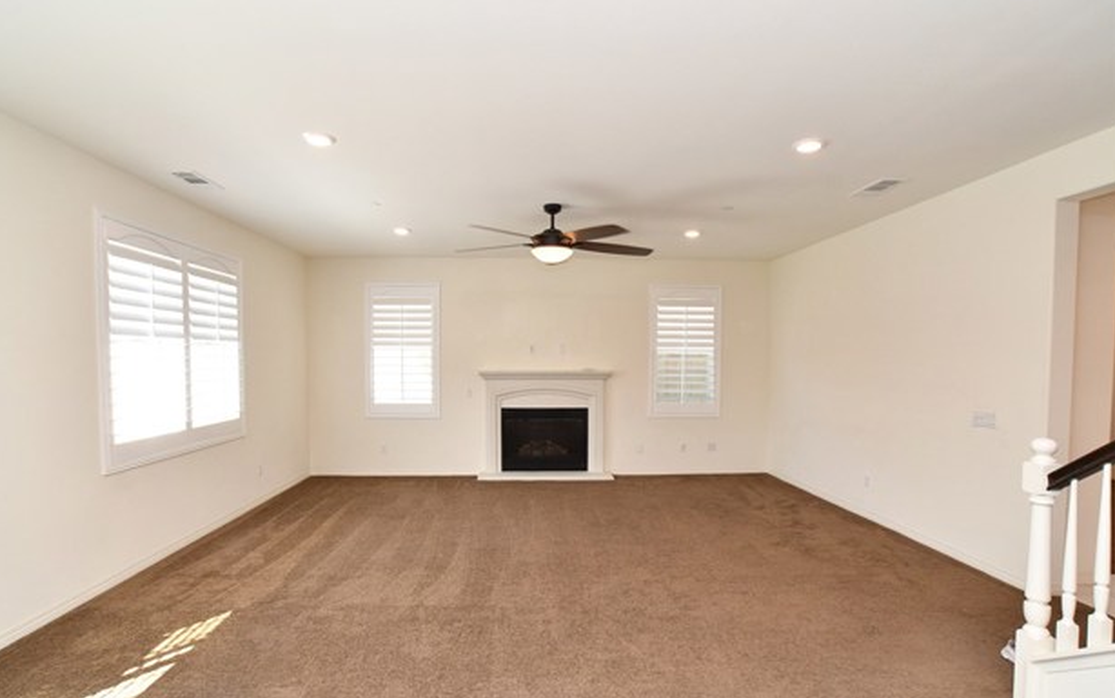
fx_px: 533
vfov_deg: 66.4
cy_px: 359
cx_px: 545
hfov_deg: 92.6
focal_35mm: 18
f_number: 7.1
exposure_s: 1/80
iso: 800
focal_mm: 11
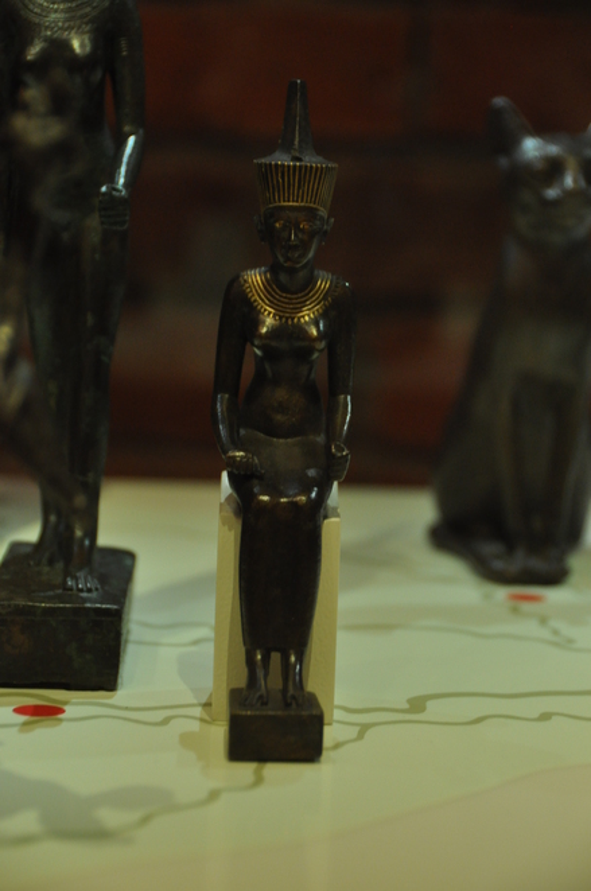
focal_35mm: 135
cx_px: 296
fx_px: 3336
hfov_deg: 10.1
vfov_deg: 15.2
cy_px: 446
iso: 1000
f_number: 5.3
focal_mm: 90
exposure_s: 1/20
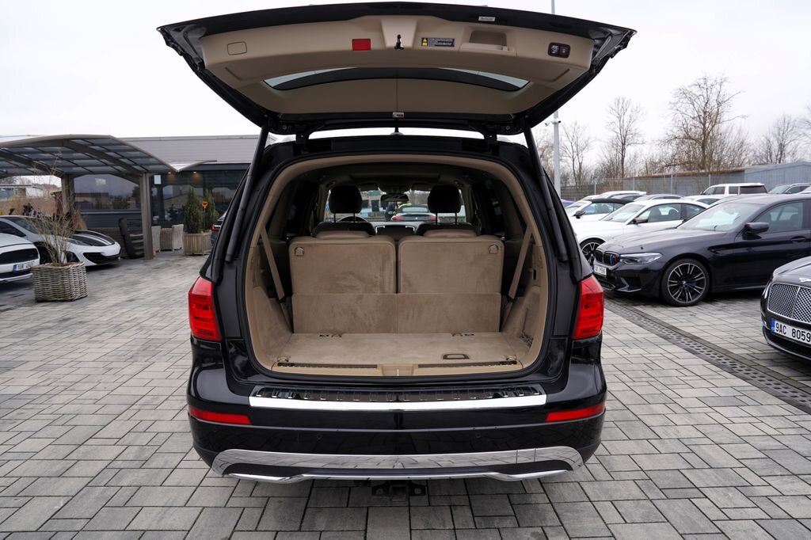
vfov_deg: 53.1
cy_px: 270
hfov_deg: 73.8
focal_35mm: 24
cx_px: 406
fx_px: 540
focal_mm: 24
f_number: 5.6
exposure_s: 1/125
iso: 100
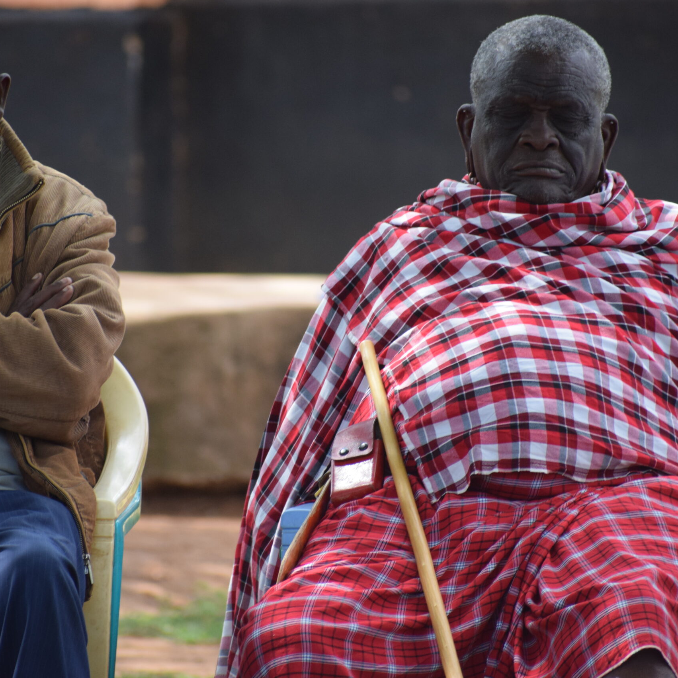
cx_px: 294
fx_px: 12742
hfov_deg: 3.0
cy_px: 339
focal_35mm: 575
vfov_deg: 3.0
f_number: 6.3
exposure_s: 1/640
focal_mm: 300
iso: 800
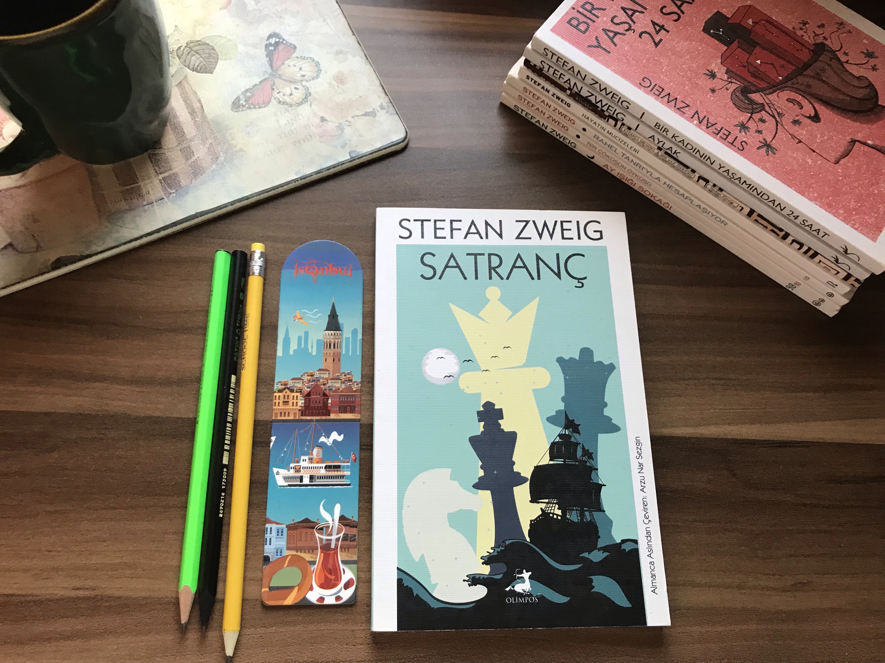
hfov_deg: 63.4
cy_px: 332
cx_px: 442
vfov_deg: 49.7
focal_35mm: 28
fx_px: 716
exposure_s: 1/17
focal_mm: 3.99
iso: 40
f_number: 1.8
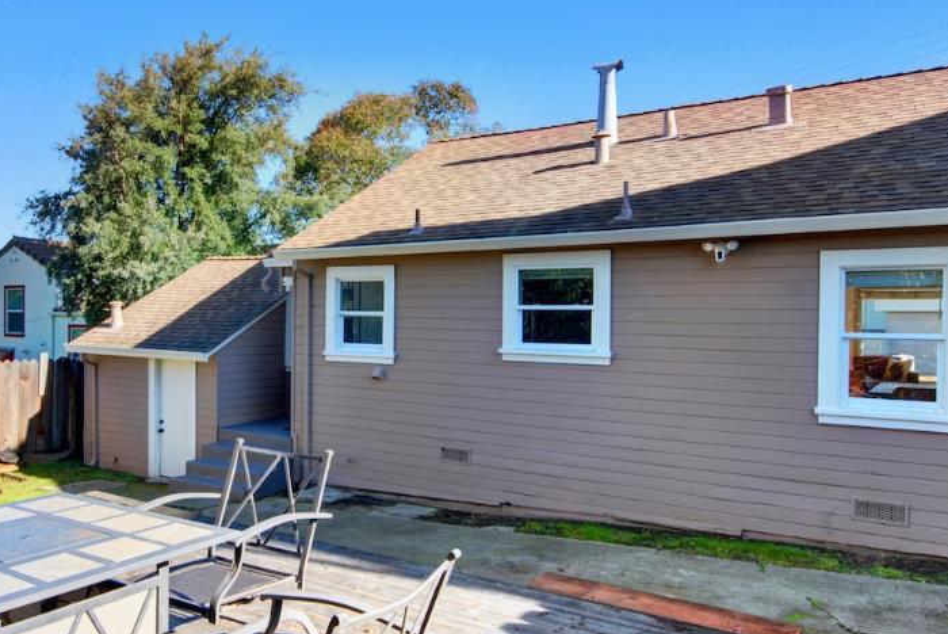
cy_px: 318
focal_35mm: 30
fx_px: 791
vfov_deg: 43.7
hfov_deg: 60.4
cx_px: 316
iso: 100
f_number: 14
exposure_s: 1/20
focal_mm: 14
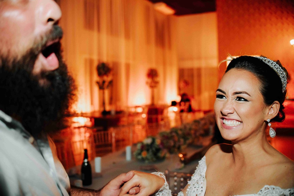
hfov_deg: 54.4
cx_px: 147
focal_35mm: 35
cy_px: 98
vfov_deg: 37.9
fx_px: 286
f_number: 3.2
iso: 3200
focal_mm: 35
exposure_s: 1/125
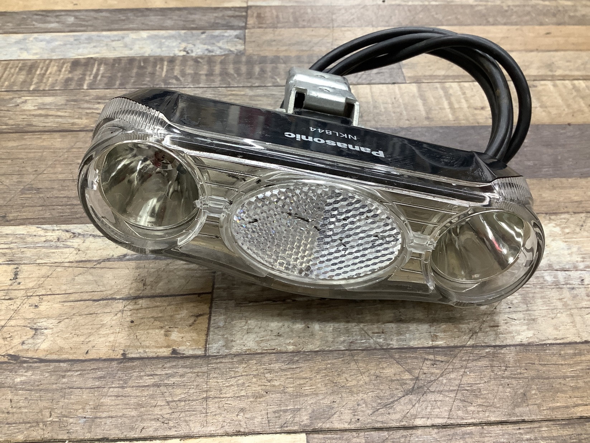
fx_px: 528
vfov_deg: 45.5
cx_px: 295
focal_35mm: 31
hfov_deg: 58.3
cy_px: 222
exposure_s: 1/50
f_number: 2.4
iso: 125
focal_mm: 3.3
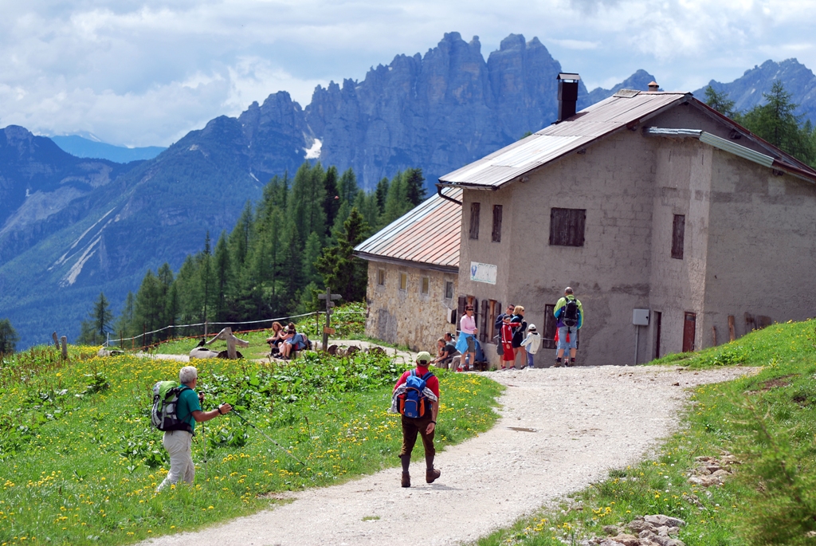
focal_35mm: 153
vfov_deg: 9.0
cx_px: 408
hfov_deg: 13.4
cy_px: 273
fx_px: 3471
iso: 100
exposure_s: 1/500
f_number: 5.6
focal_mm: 102
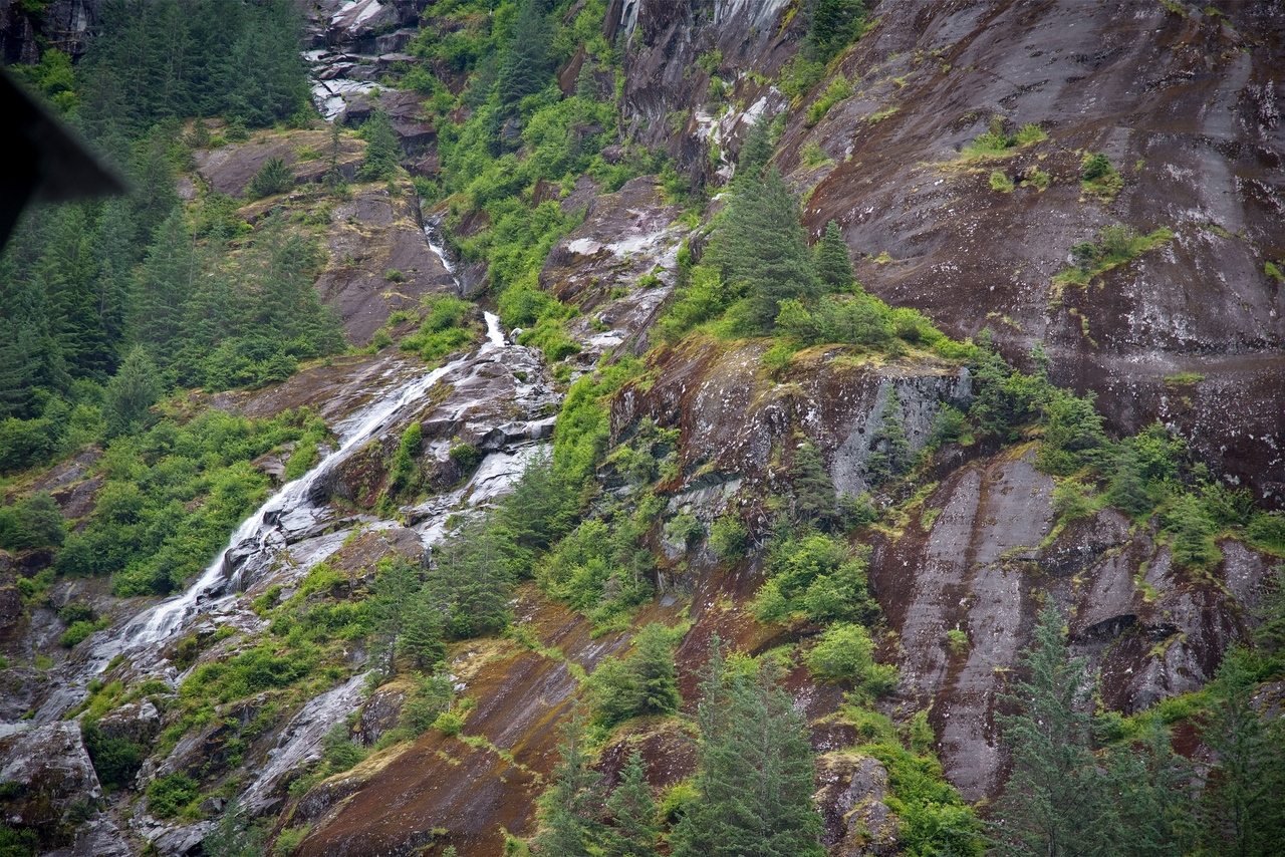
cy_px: 428
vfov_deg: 11.4
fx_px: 4284
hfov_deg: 17.1
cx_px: 642
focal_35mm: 120
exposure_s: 1/250
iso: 280
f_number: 4
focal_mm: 120
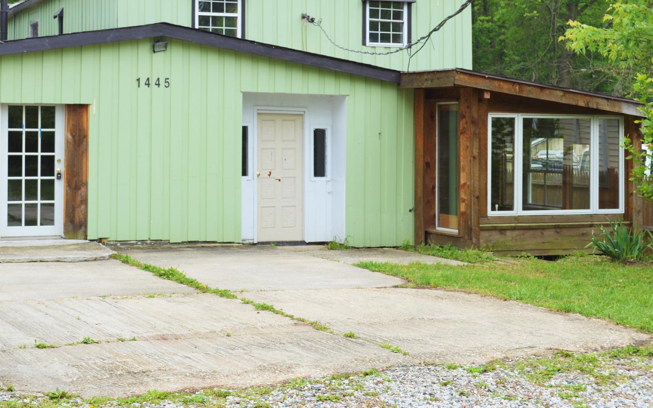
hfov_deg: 31.5
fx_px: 1157
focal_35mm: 65
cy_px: 107
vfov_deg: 19.9
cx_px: 268
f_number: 6.3
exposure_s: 1/160
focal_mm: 30
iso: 100
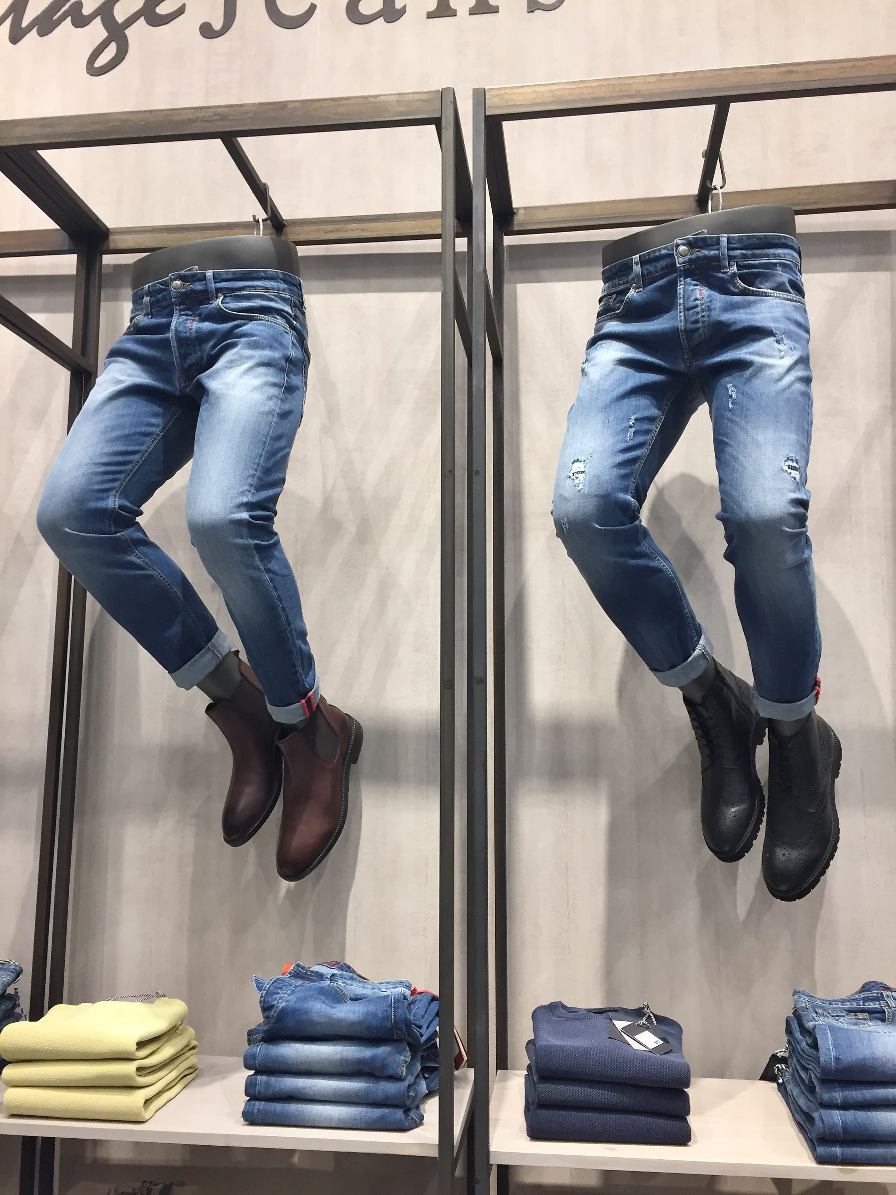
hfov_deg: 48.2
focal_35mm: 29
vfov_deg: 61.7
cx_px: 448
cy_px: 598
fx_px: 1001
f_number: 2.2
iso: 40
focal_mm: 4.15
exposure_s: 1/33
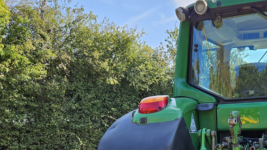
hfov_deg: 37.1
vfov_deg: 21.1
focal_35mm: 54
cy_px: 167
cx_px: 215
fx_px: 382
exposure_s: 1/453
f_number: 1.8
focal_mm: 5.4
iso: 25
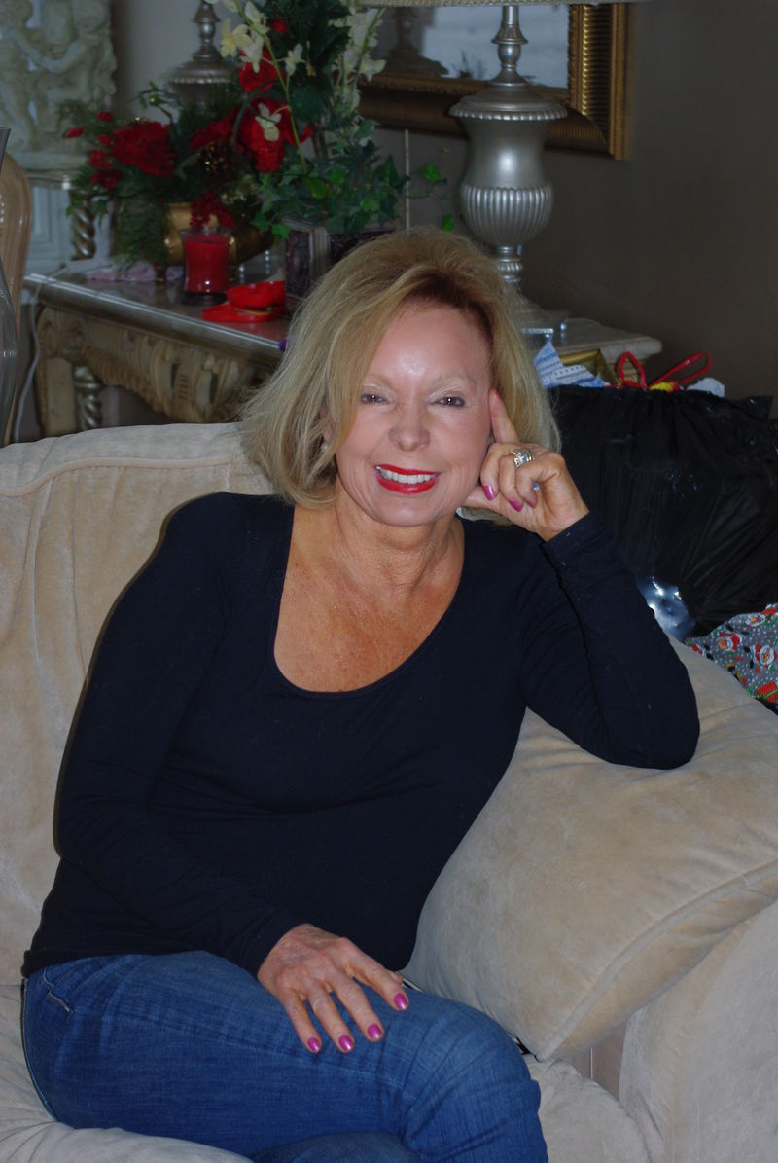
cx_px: 389
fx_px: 2650
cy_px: 582
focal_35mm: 82
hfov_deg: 16.7
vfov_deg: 24.7
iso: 200
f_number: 5.6
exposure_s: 1/60
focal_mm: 55
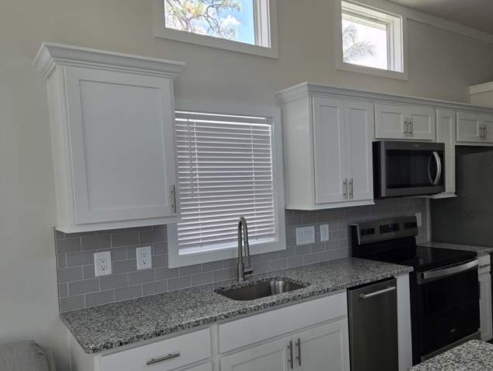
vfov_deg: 48.2
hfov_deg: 61.2
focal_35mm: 29
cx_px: 292
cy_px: 201
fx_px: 413
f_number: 1.8
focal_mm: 5.4
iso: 25
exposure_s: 1/180
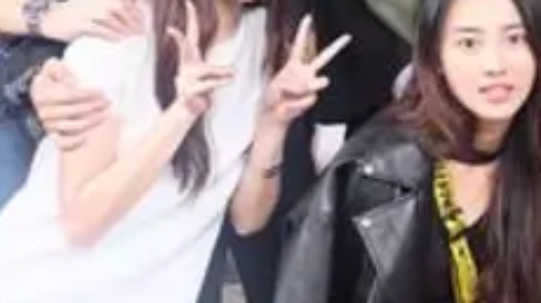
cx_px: 520
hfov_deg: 16.5
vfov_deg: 9.4
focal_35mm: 128
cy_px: 56
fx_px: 1835
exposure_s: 1/28
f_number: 4.2
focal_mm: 24.3
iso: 640
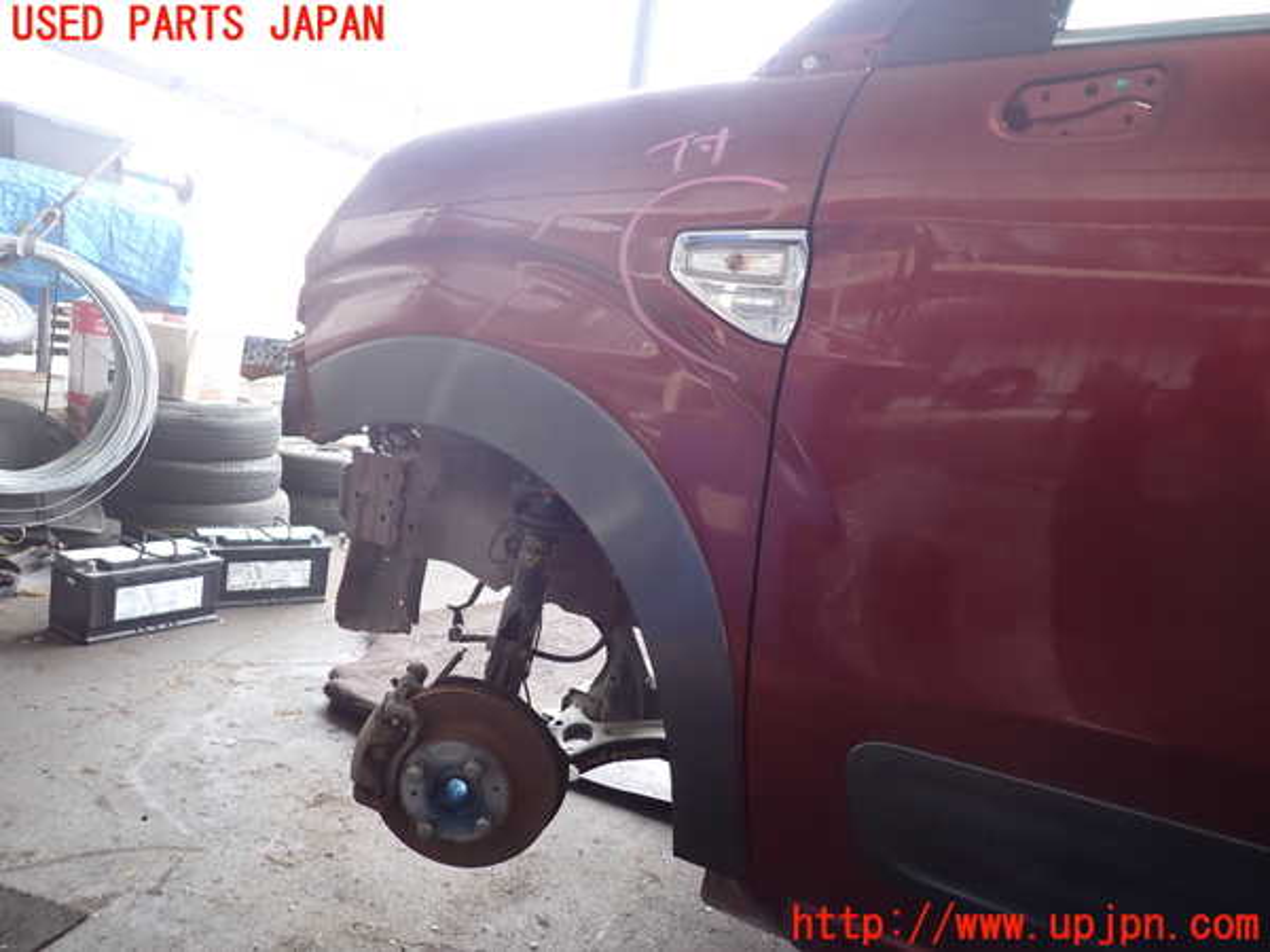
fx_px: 917
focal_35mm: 25
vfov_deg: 54.9
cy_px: 476
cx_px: 635
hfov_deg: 69.4
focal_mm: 4.5
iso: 160
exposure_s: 1/60
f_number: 2
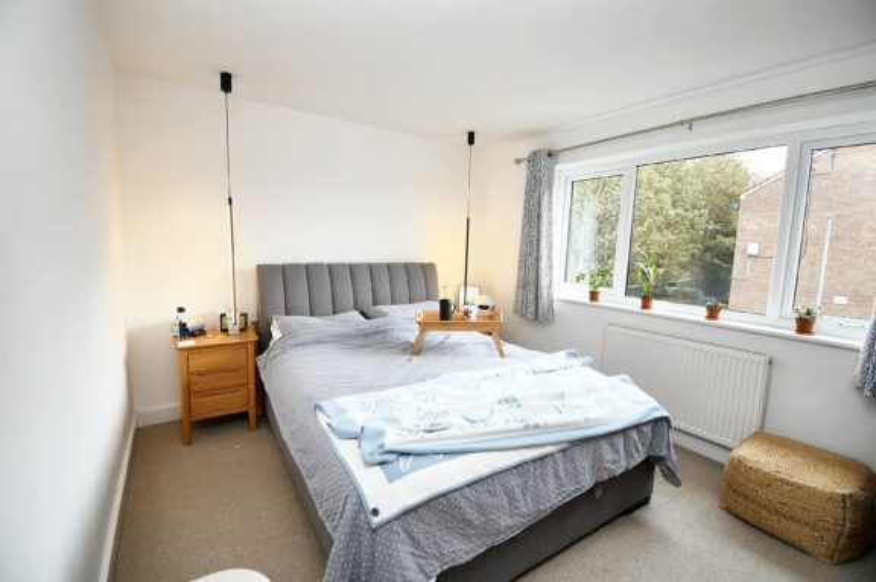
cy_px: 291
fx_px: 365
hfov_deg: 100.4
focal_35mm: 15
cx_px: 438
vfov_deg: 77.2
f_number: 4.5
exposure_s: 1/30
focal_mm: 10
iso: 100
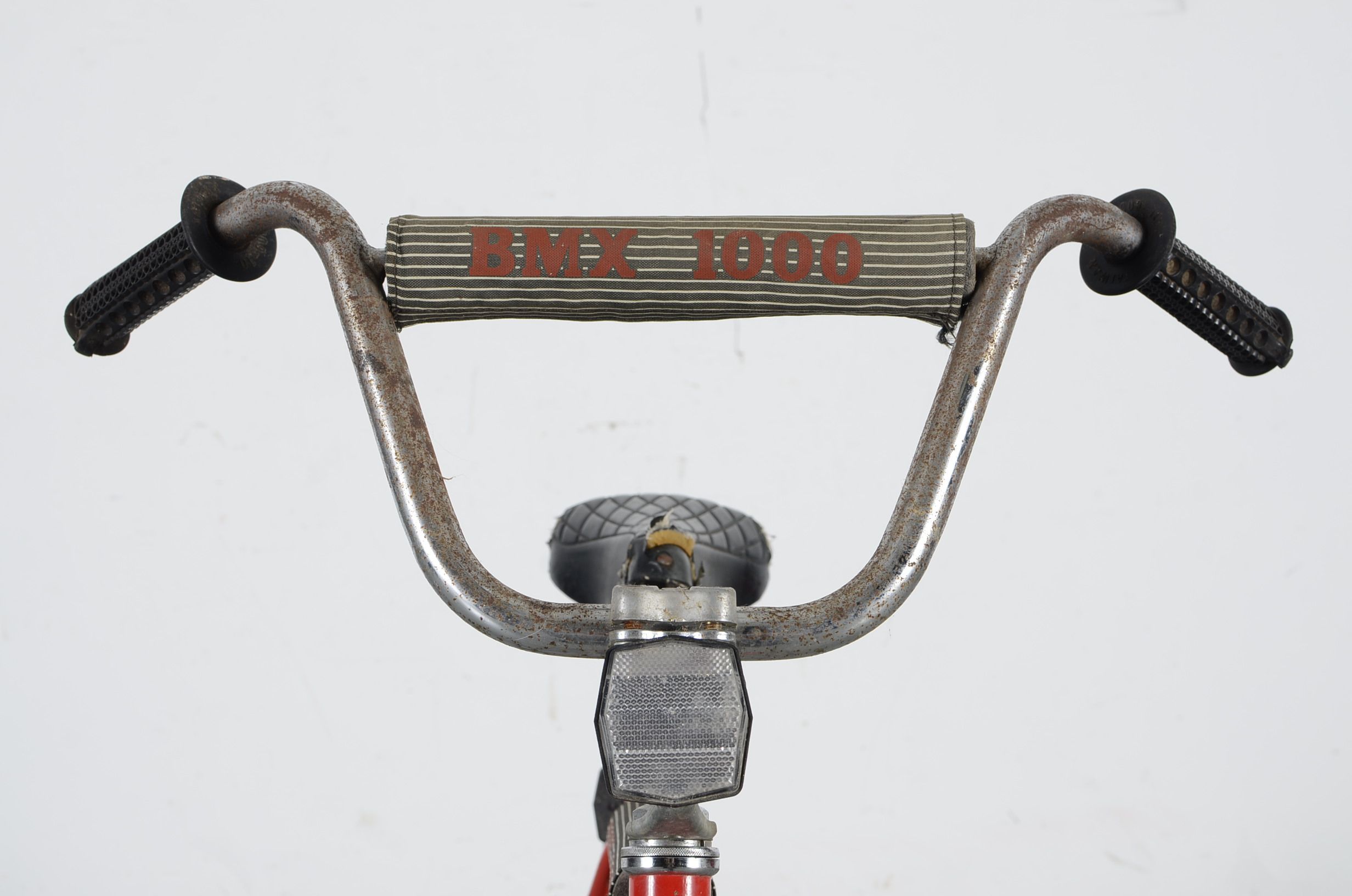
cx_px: 676
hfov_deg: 37.9
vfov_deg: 25.6
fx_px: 1968
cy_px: 448
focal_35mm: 52
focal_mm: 35
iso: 100
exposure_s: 1/125
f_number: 6.3
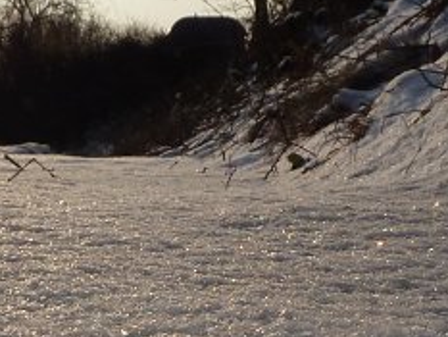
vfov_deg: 13.3
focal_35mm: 110
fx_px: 1424
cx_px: 173
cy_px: 308
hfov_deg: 17.9
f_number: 5.6
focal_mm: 4.1
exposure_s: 1/640
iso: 80
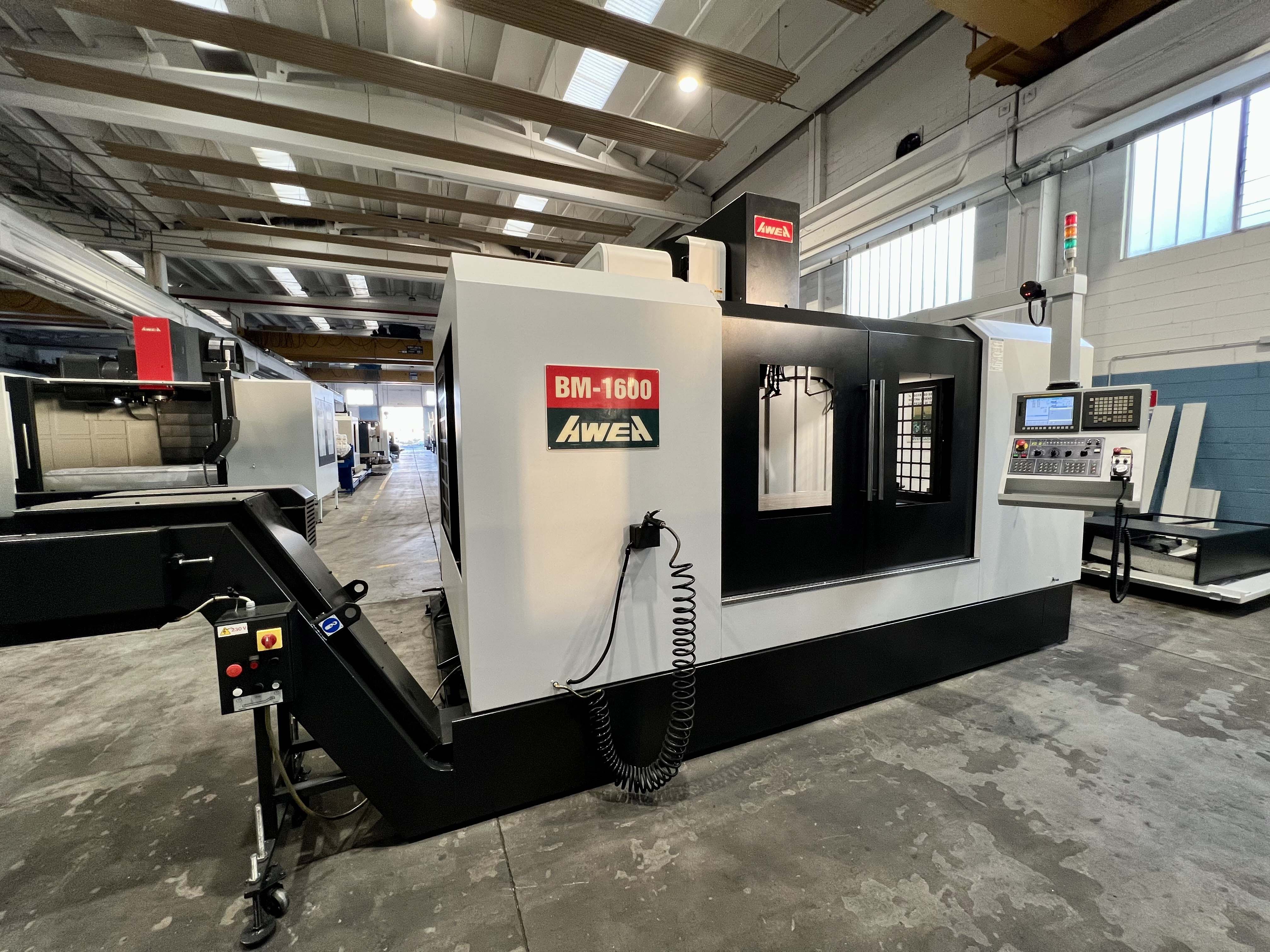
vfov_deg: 89.9
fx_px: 477
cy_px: 476
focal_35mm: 13
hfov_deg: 106.2
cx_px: 635
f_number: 1.8
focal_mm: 1.57
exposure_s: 1/50
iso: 160
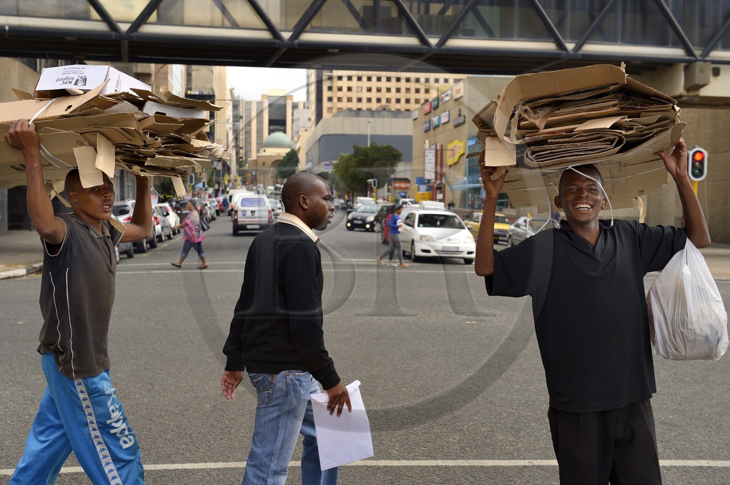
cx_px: 365
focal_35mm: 42
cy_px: 242
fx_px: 851
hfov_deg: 46.4
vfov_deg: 31.8
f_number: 5.6
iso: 400
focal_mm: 42
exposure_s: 1/500
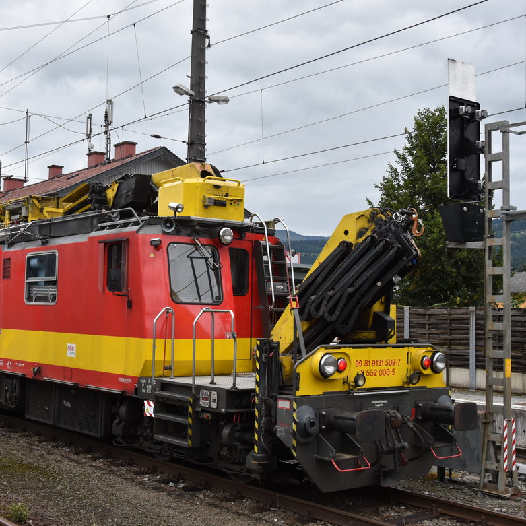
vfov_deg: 36.1
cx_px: 195
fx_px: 808
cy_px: 261
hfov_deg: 35.8
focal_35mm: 47
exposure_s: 1/320
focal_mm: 24
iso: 400
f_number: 7.1
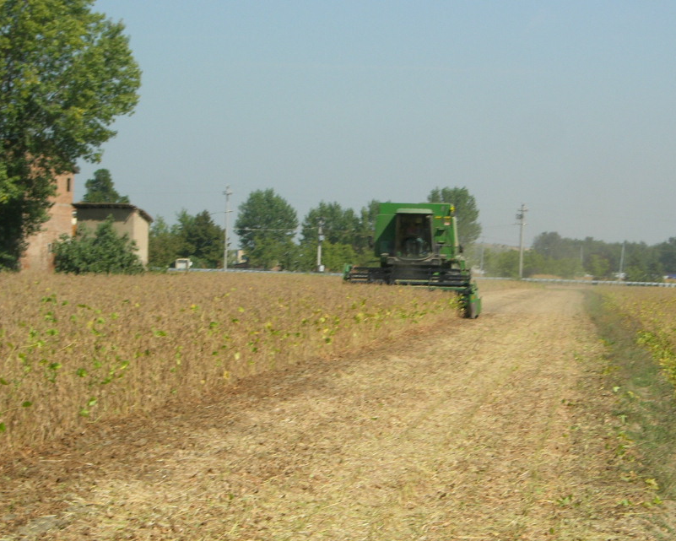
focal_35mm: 141
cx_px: 426
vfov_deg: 11.0
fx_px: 2821
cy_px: 290
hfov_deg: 13.7
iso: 64
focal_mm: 23.4
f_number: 8.2
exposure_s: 1/215
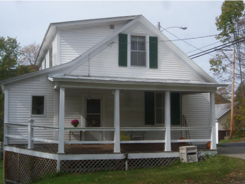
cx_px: 122
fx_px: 347
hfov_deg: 38.9
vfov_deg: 29.7
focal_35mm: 49
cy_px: 92
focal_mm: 10.3
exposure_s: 1/400
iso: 80
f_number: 5.6
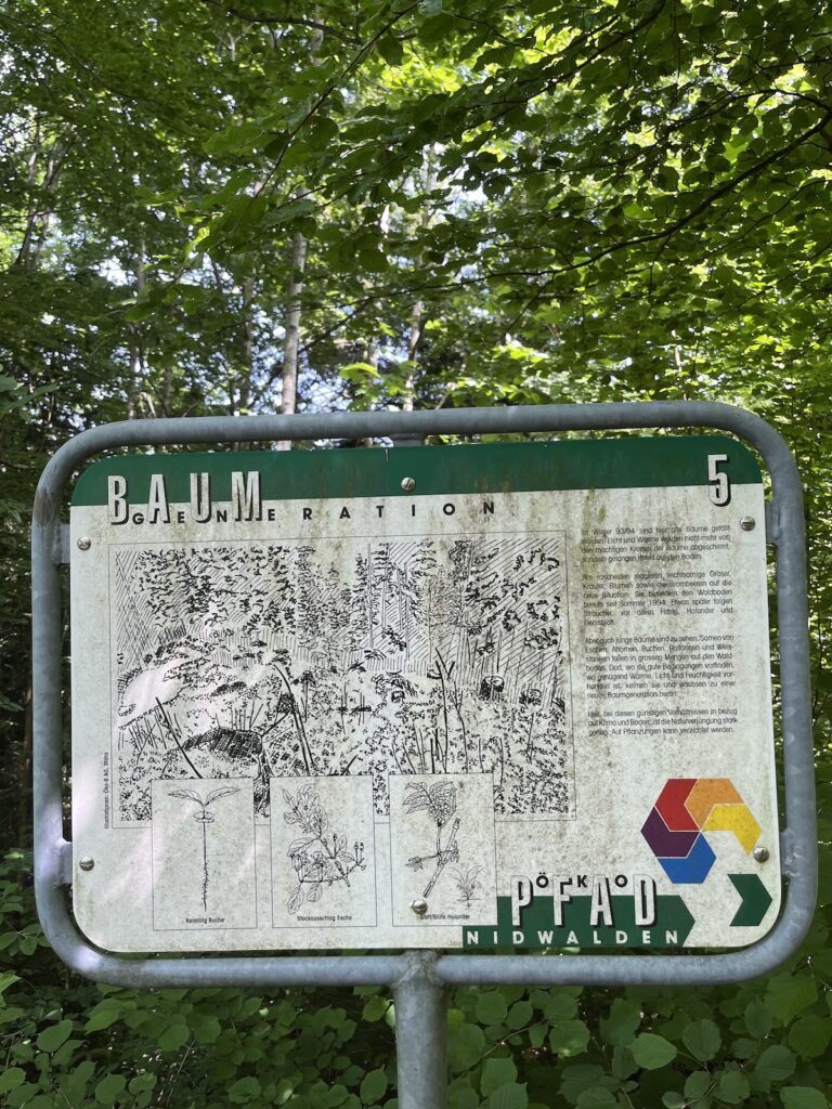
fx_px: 833
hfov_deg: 53.1
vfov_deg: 67.3
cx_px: 416
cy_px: 554
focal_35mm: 26
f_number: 1.6
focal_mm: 5.1
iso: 50
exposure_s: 1/122
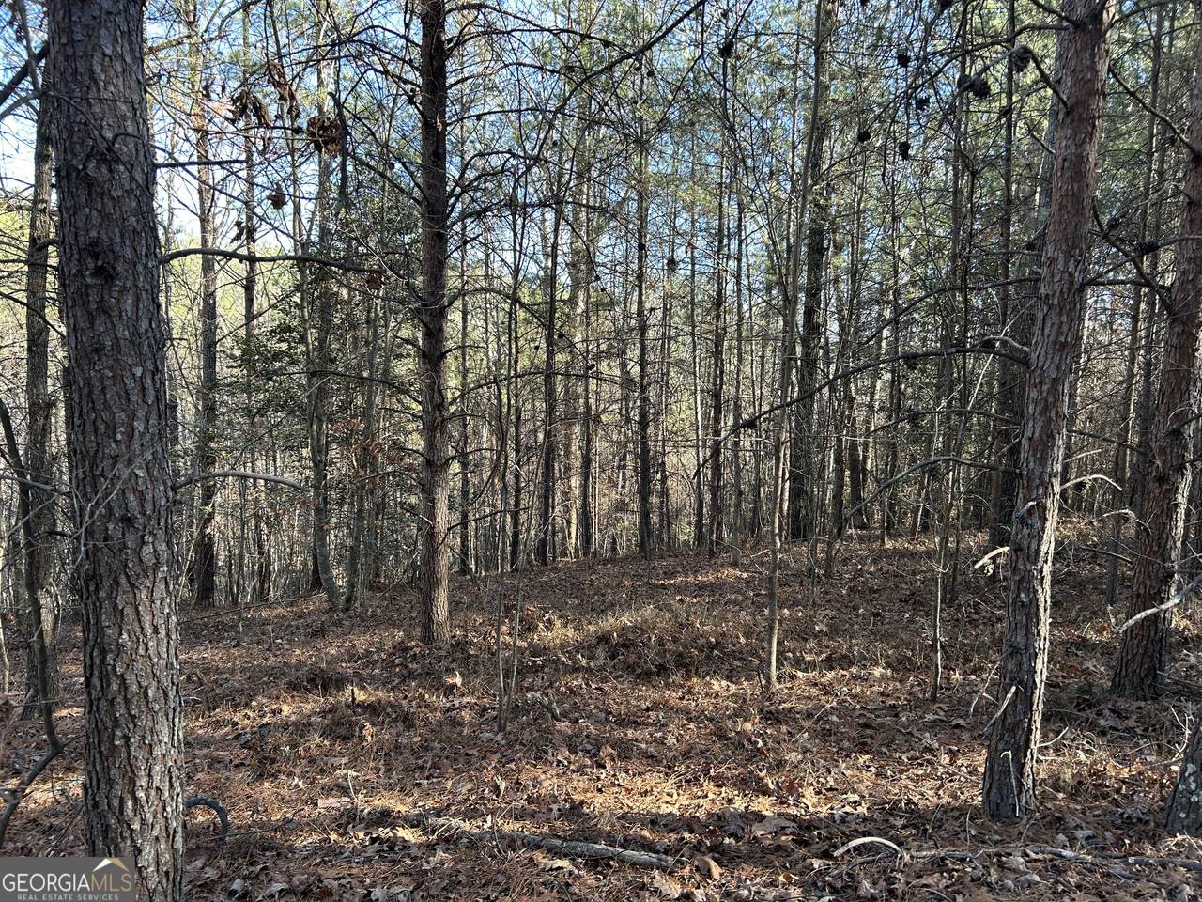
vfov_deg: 53.1
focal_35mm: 26
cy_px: 451
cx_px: 601
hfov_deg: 67.3
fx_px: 903
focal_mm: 5.7
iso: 32
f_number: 1.5
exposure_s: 1/130
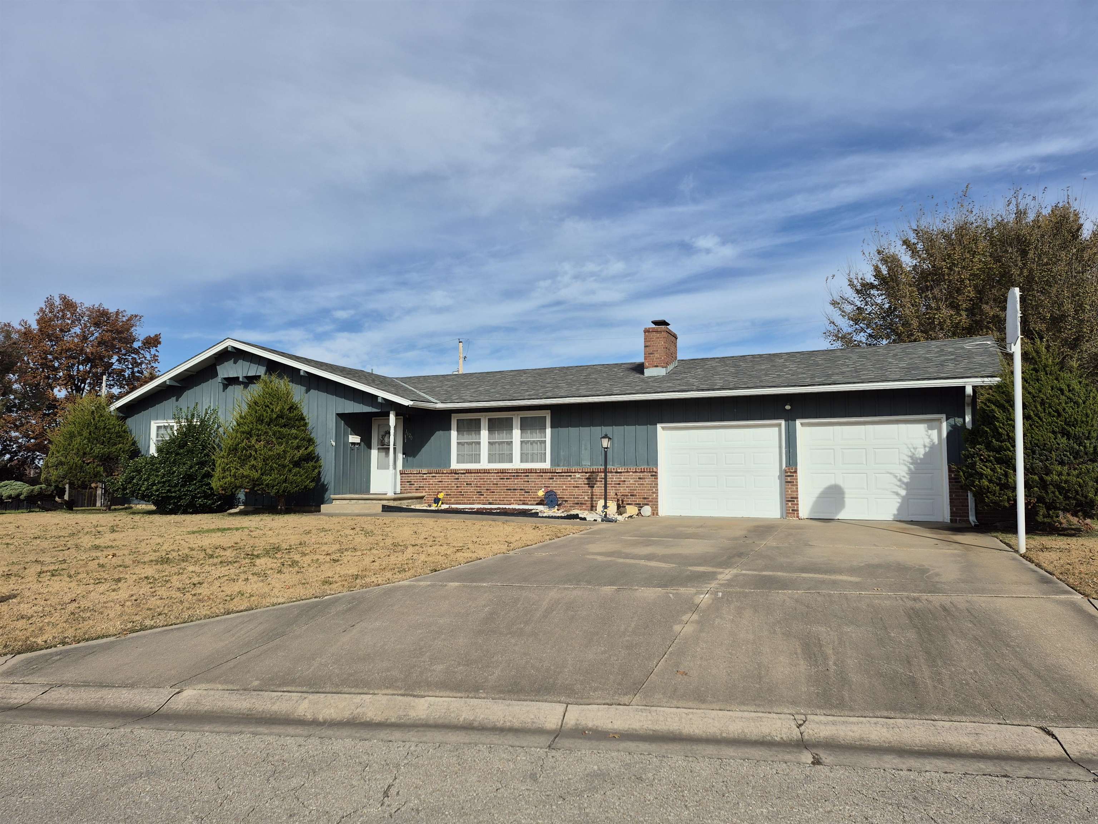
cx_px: 549
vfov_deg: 58.9
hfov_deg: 73.9
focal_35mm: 23
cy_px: 412
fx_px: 730
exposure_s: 1/2536
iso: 25
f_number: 1.8
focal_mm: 5.4
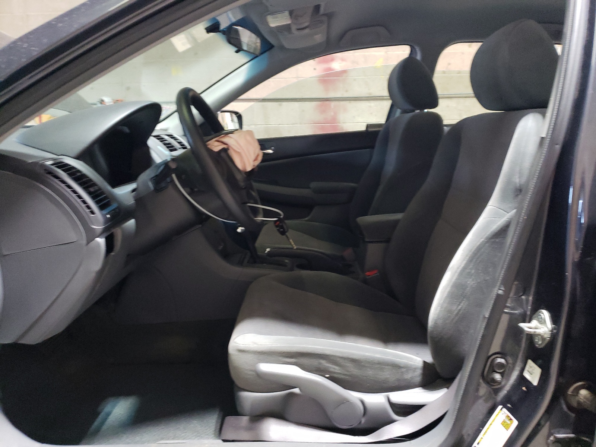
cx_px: 298
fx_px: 448
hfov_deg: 67.3
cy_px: 224
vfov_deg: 53.1
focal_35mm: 26
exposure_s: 1/30
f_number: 1.5
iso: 408
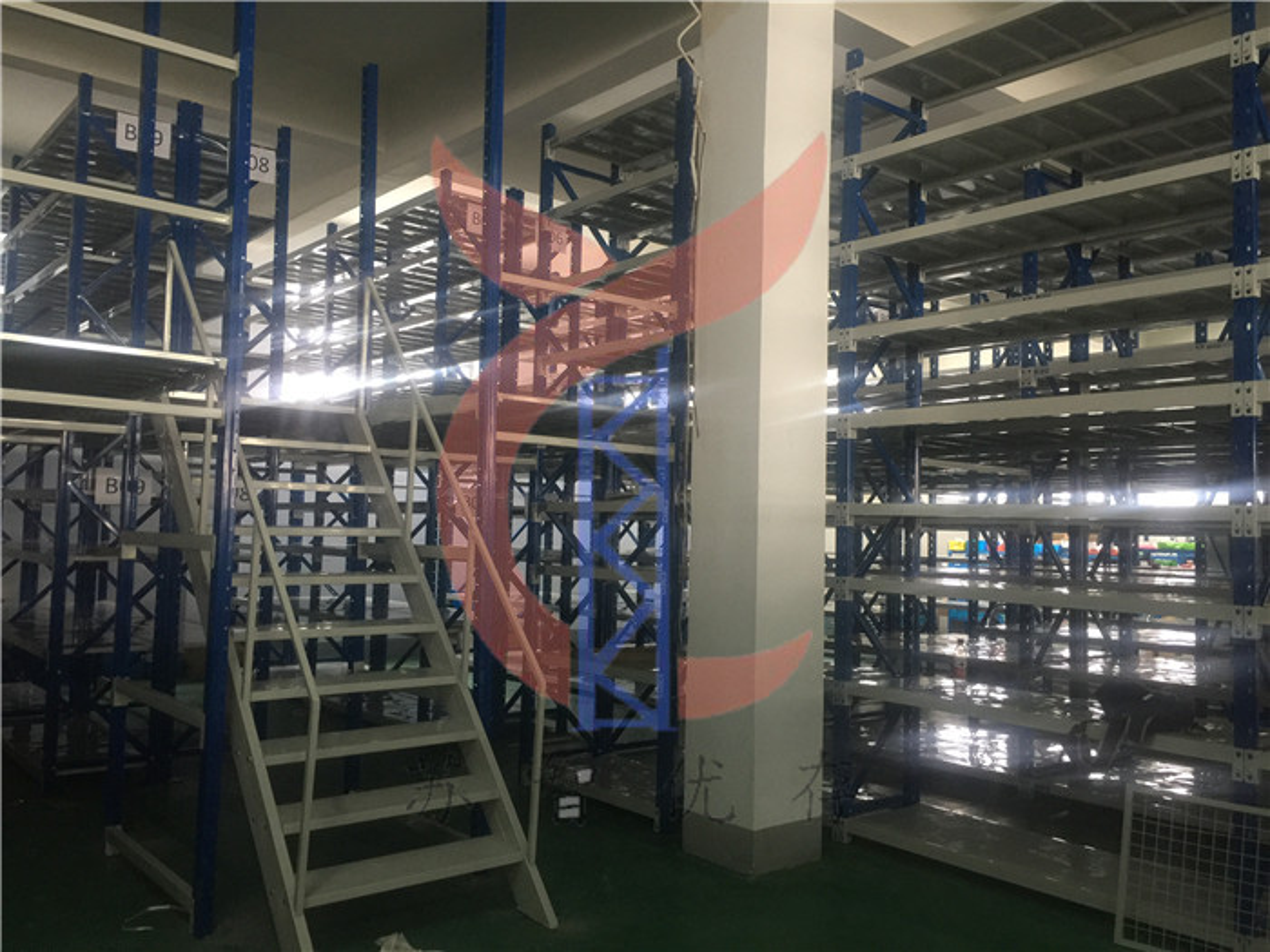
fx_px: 1064
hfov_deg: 61.7
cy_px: 476
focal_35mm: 29
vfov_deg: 48.2
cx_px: 635
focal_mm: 4.15
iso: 100
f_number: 2.2
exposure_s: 1/17
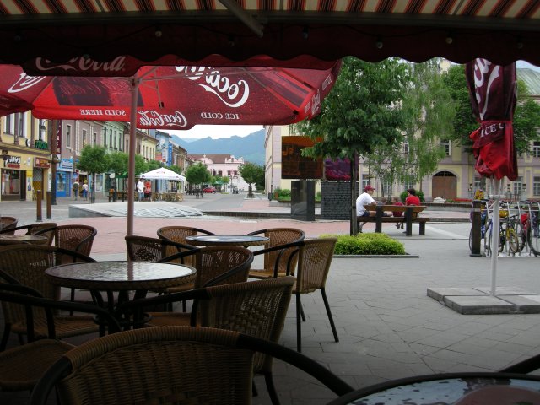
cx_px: 270
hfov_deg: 51.4
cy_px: 202
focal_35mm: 36
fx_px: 562
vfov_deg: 39.7
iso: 100
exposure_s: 1/125
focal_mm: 7.5
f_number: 4.3
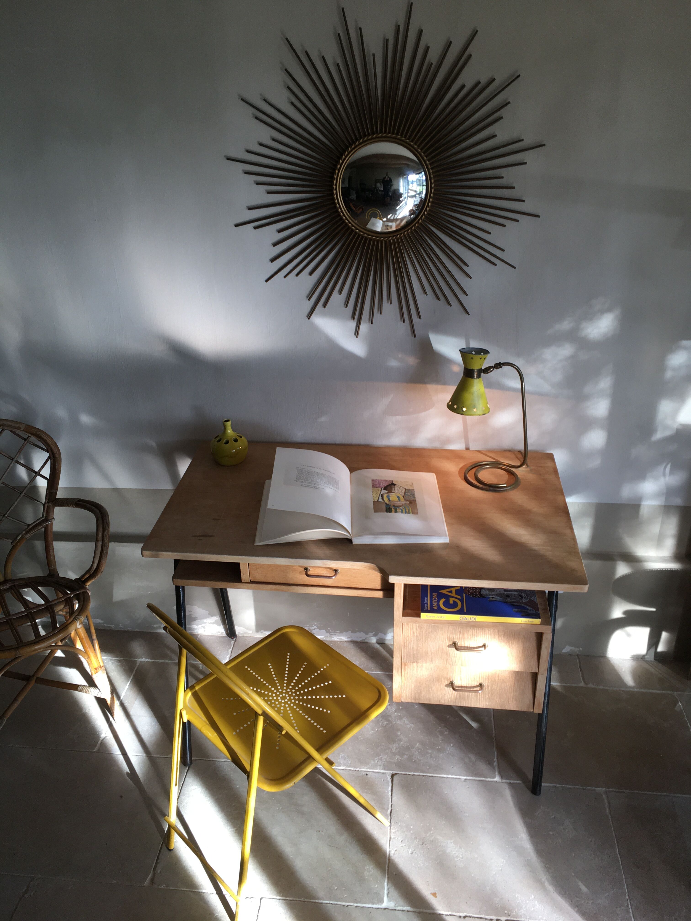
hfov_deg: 48.2
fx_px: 772
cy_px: 460
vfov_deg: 61.7
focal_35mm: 29
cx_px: 346
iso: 40
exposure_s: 1/100
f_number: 2.2
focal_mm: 4.15
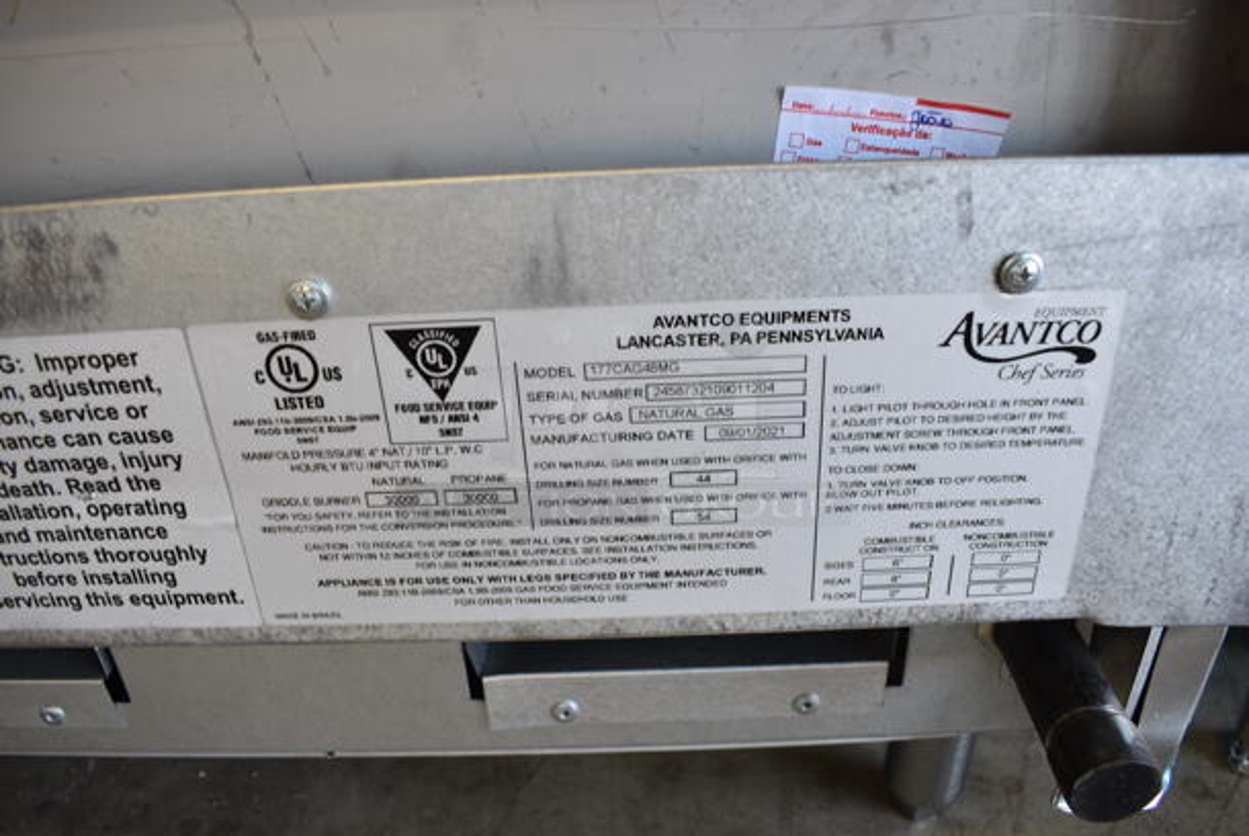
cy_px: 418
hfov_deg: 67.3
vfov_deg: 48.0
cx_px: 624
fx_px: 938
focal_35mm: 27
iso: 450
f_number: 5.6
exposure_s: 1/60
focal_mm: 18
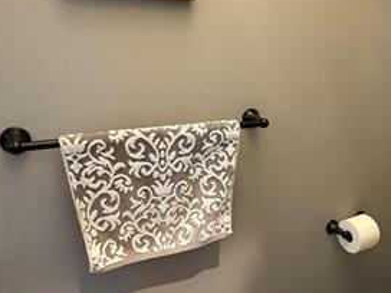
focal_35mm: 33
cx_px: 244
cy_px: 151
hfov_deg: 54.7
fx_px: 373
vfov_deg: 42.9
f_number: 2.2
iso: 800
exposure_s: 1/40
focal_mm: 2.22
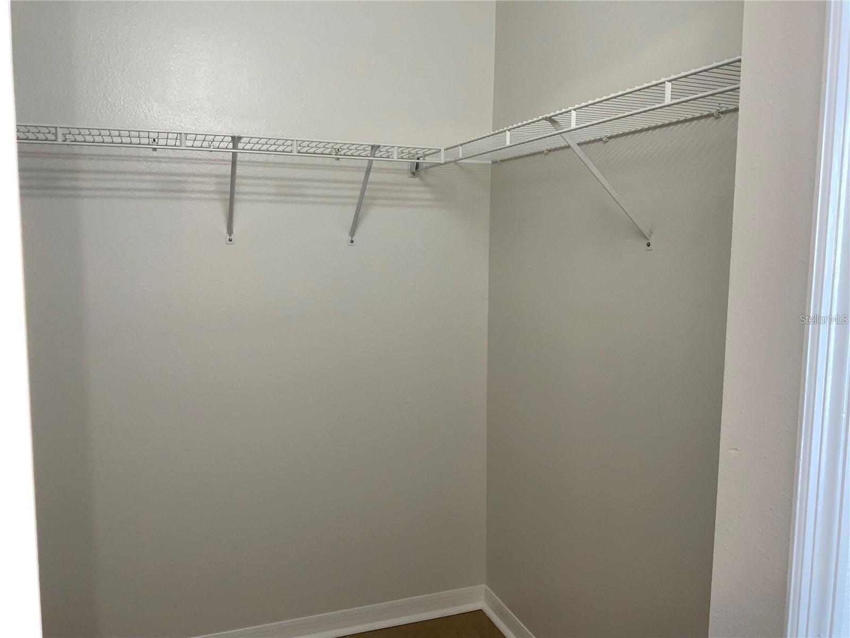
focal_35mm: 29
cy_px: 319
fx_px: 712
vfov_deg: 48.2
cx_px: 425
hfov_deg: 61.7
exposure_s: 1/120
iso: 64
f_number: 1.8
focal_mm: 3
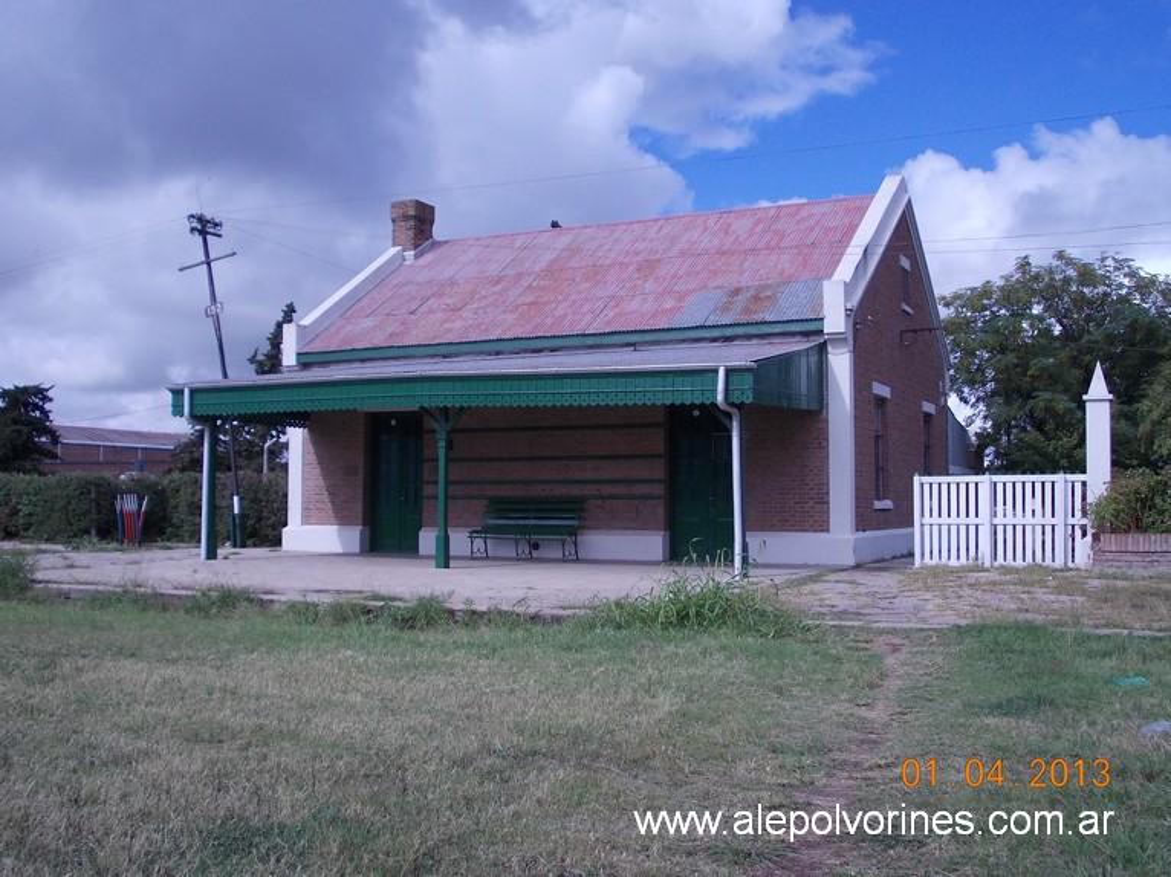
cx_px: 586
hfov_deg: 49.0
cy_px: 438
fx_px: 1285
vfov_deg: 37.7
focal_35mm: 38
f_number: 6.2
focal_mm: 5.3
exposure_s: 1/400
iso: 80
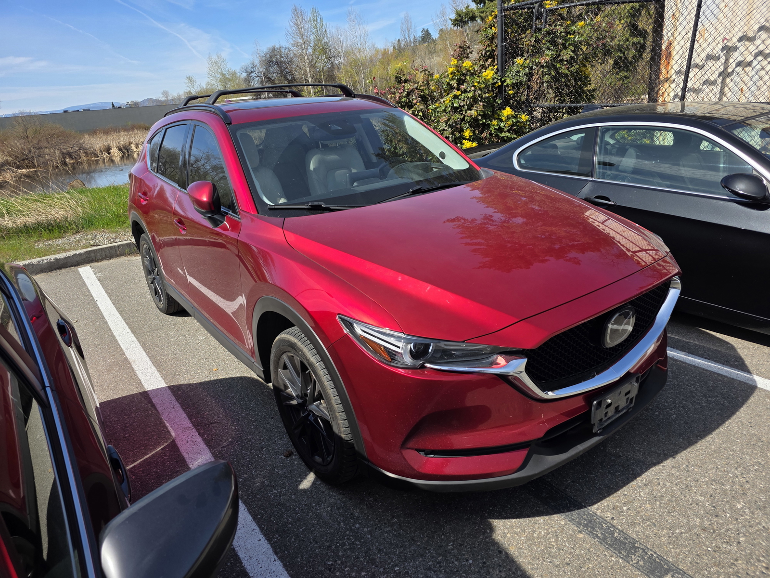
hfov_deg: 73.9
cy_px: 289
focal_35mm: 23
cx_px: 385
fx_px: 512
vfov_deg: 58.9
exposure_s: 1/3134
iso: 80
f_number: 1.7
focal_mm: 6.3
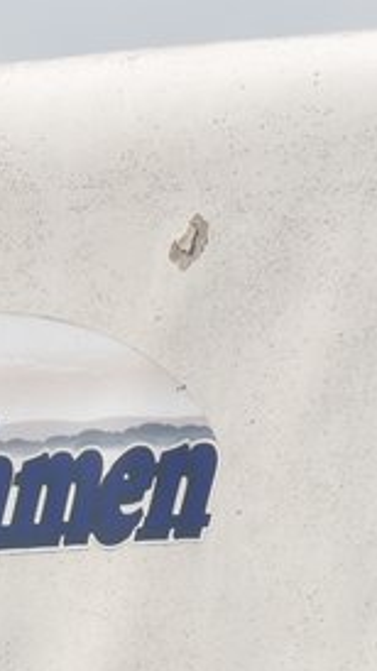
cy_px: 856
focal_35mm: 371
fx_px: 6597
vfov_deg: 5.8
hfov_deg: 3.2
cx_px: 1056
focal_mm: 38
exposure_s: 1/200
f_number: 11
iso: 100
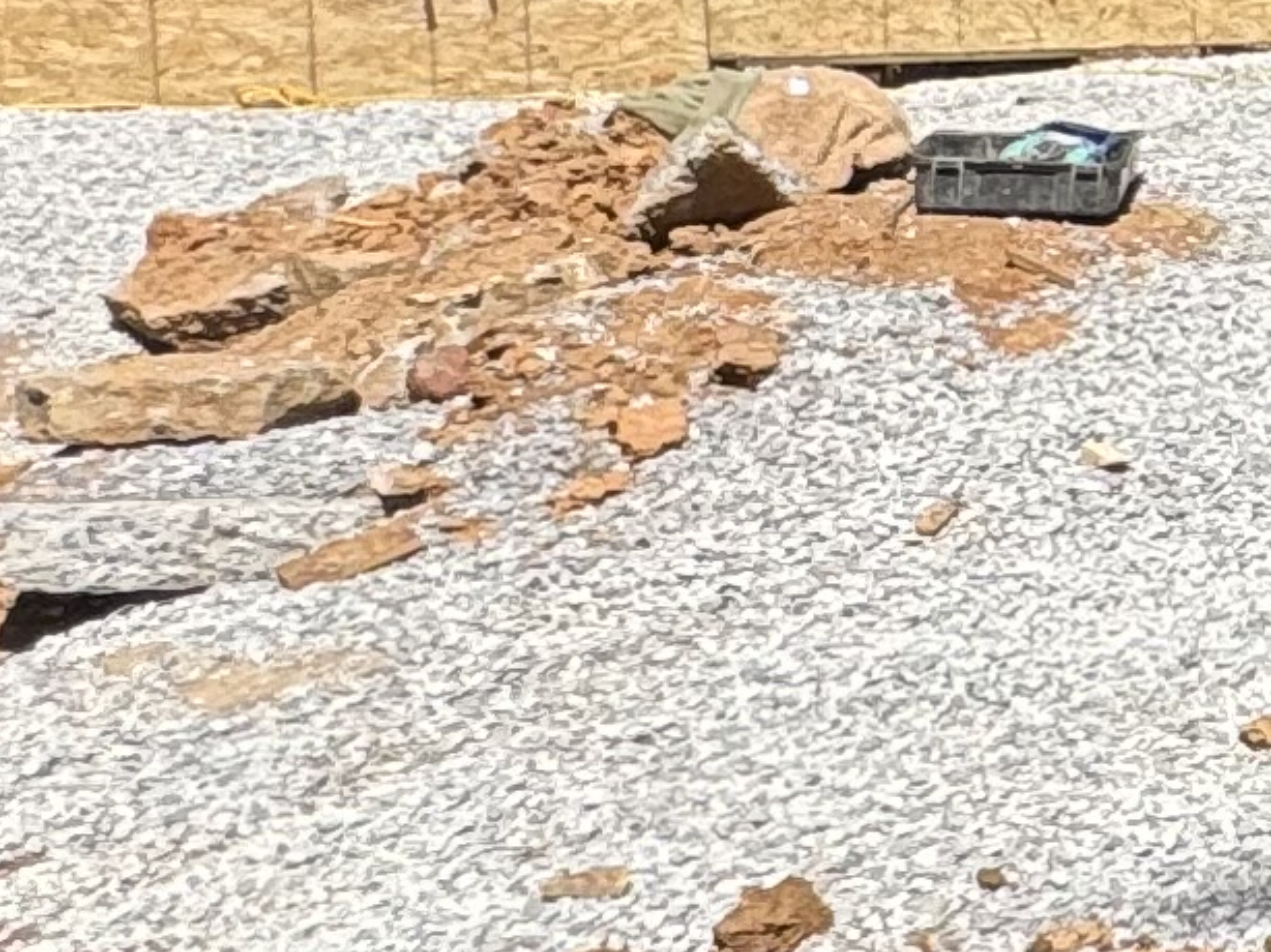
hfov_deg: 14.6
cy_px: -81
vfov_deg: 15.6
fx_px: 3377
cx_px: 2987
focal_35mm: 92
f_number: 2.2
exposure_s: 1/1256
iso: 40
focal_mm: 2.22
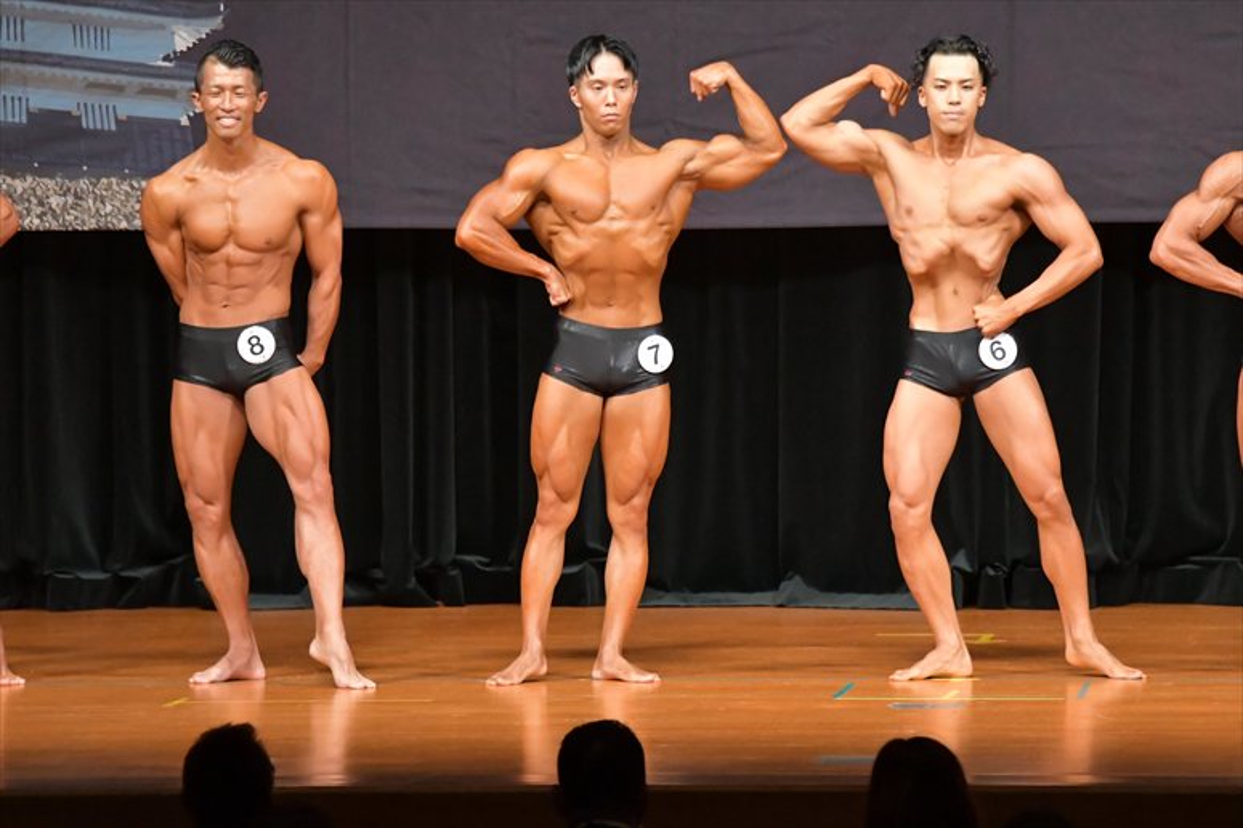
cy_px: 414
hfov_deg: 7.6
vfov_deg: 5.1
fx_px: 9318
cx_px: 622
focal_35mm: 270
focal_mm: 180
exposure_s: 1/400
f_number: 5.6
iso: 8000
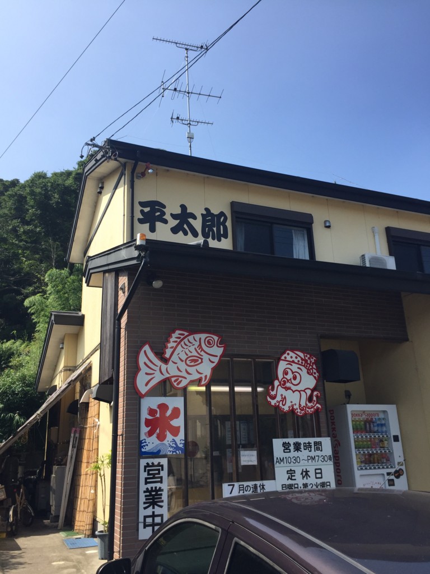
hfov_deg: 48.2
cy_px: 287
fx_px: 480
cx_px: 215
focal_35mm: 29
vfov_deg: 61.7
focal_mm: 4.15
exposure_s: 1/1412
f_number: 2.2
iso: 32
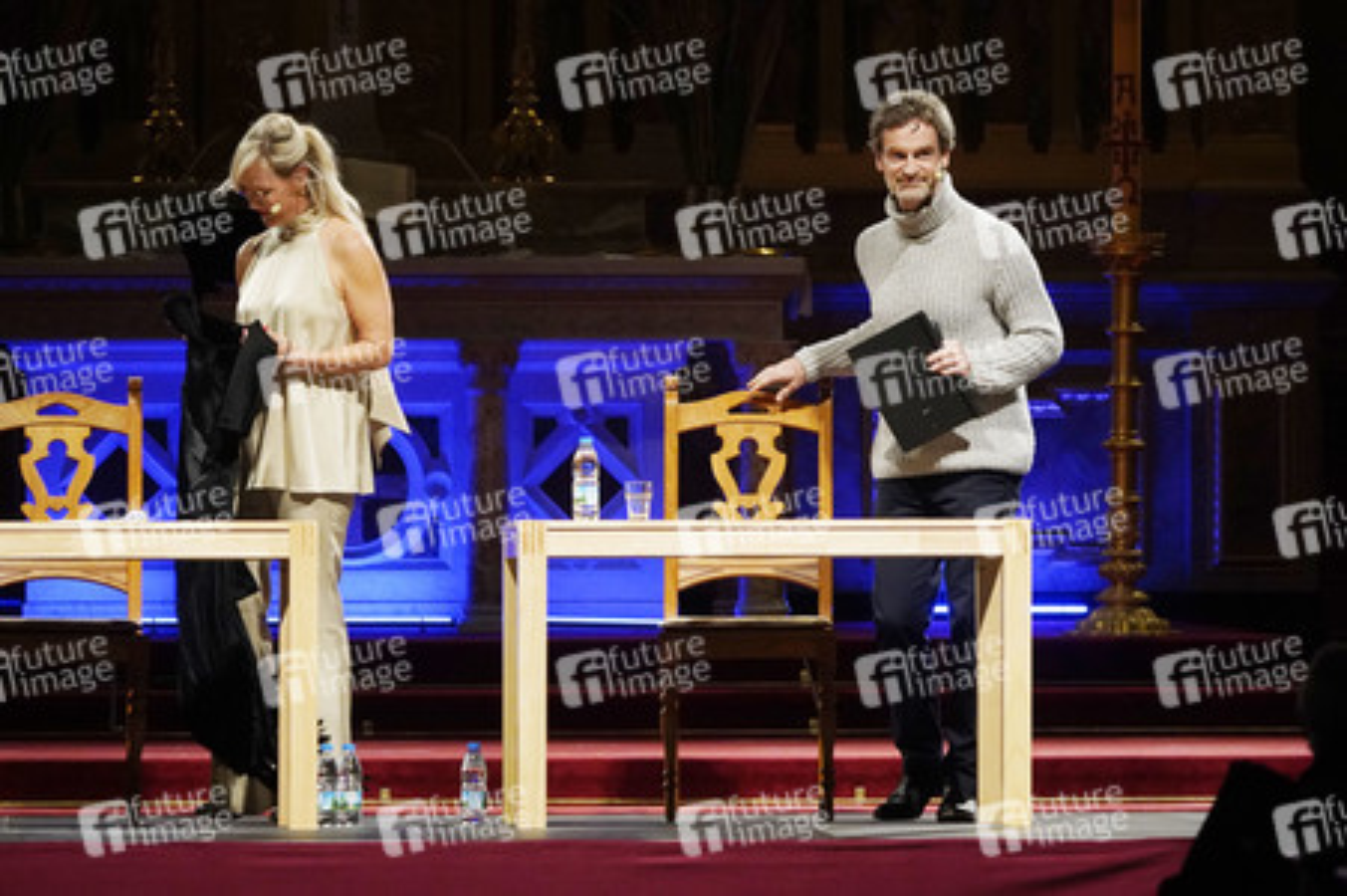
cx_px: 674
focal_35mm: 280
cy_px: 448
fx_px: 10469
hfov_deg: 7.4
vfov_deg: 4.9
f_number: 5.6
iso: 6400
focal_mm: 280
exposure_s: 1/200
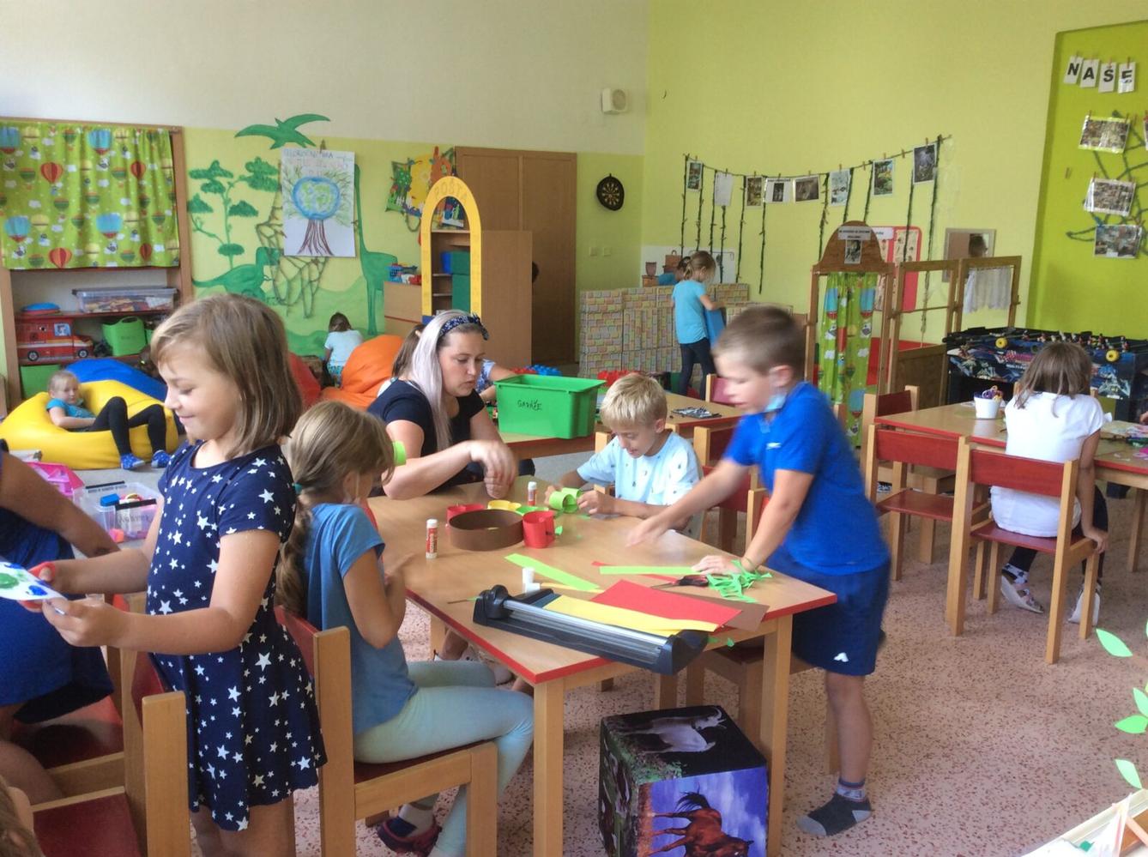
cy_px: 428
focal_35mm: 32
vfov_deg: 44.0
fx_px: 1060
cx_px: 574
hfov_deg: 56.9
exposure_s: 1/25
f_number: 2.4
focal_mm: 3.3
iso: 50
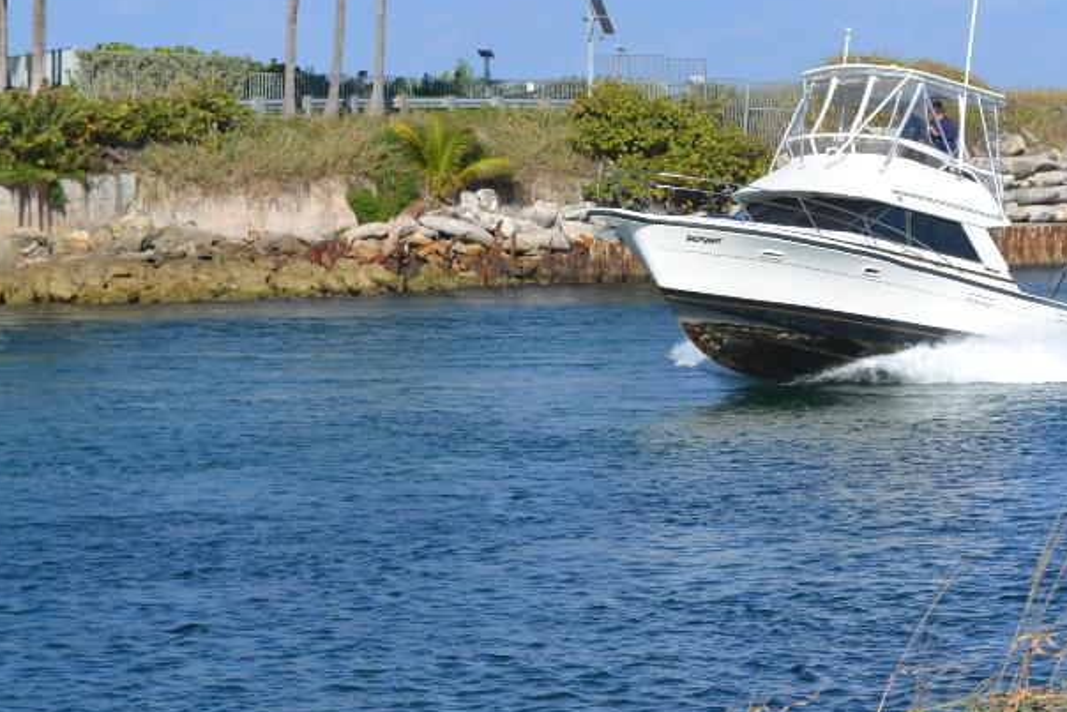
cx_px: 933
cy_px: 226
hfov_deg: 14.2
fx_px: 4239
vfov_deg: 9.6
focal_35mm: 143
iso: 100
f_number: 8
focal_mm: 50
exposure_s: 1/250
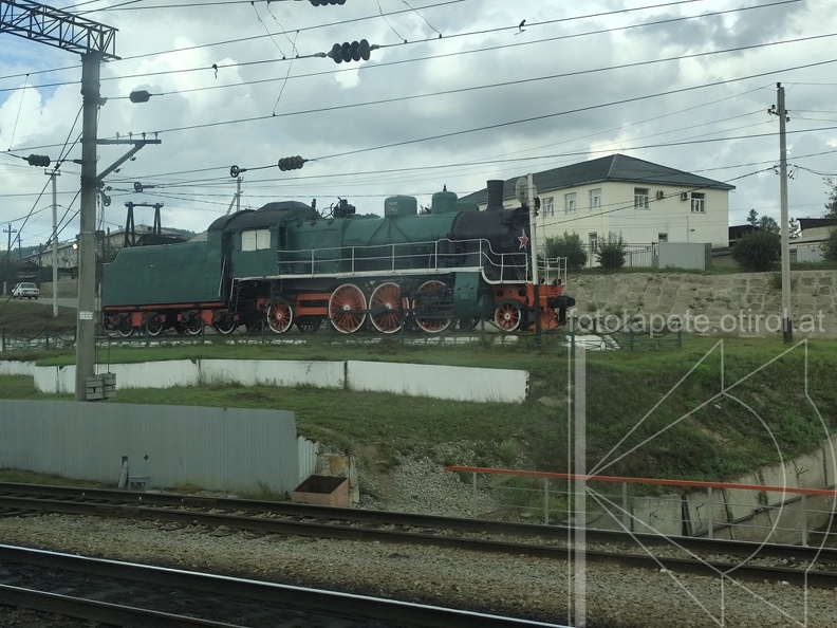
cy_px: 314
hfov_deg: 41.2
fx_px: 1112
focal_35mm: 46
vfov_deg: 31.5
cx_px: 418
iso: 50
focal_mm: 6.19
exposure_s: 1/669
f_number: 1.65
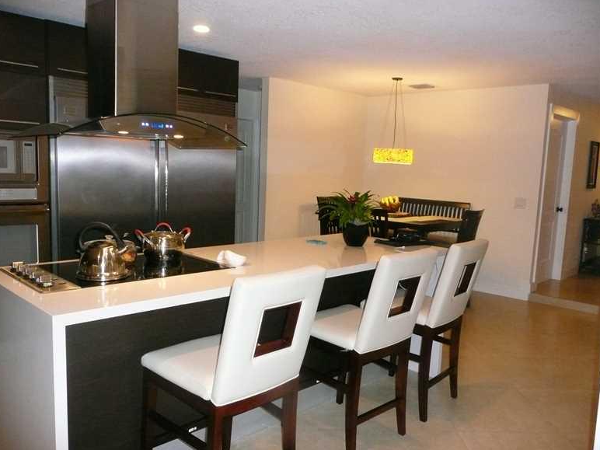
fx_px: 503
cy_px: 225
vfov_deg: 48.2
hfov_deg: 61.7
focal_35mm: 29
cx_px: 293
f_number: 3.3
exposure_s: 1/30
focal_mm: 4.6
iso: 500
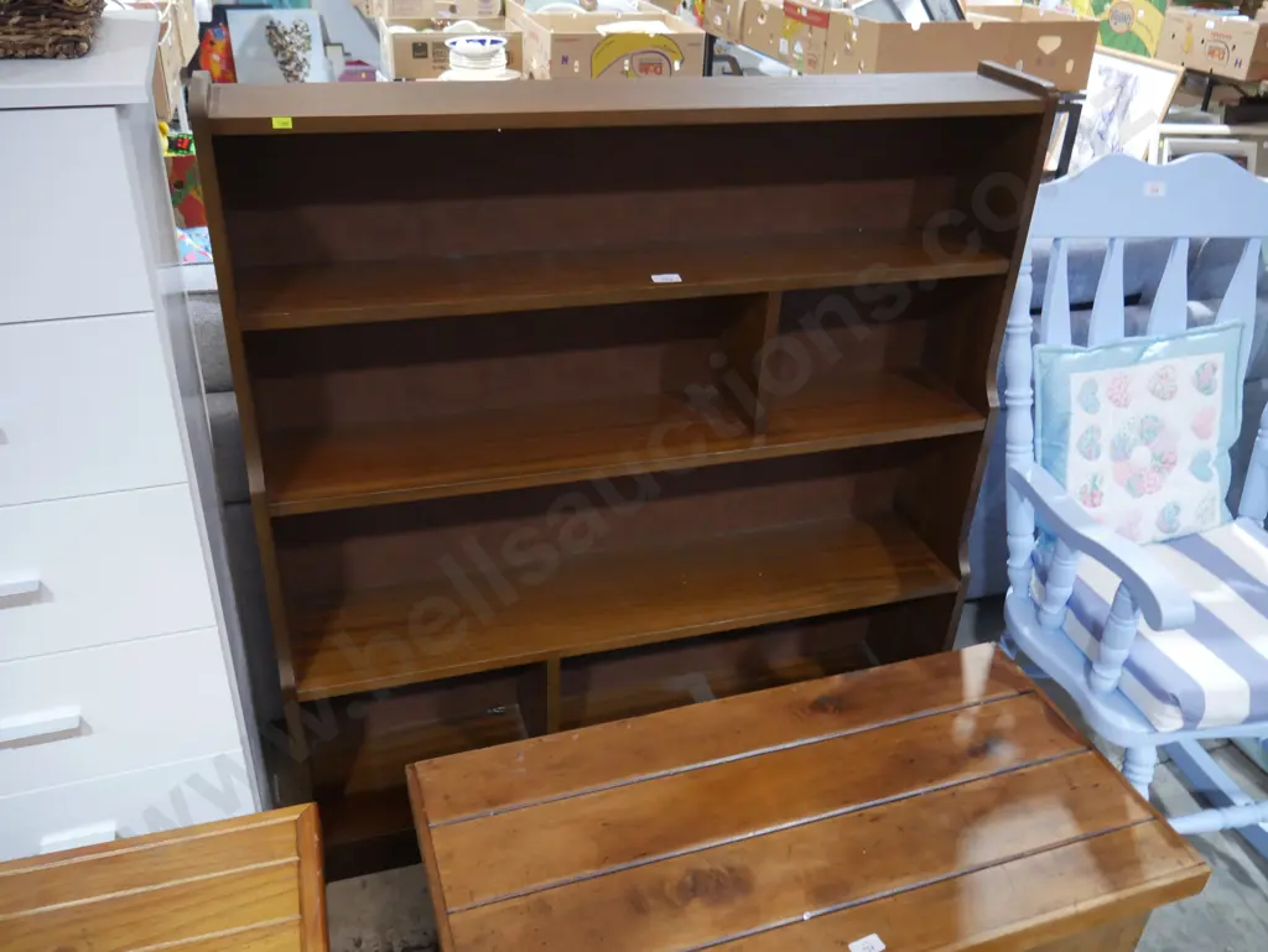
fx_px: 1026
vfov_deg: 49.8
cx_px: 634
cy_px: 476
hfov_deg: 63.4
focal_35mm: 28
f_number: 3.5
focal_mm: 14
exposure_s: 1/60
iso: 1250
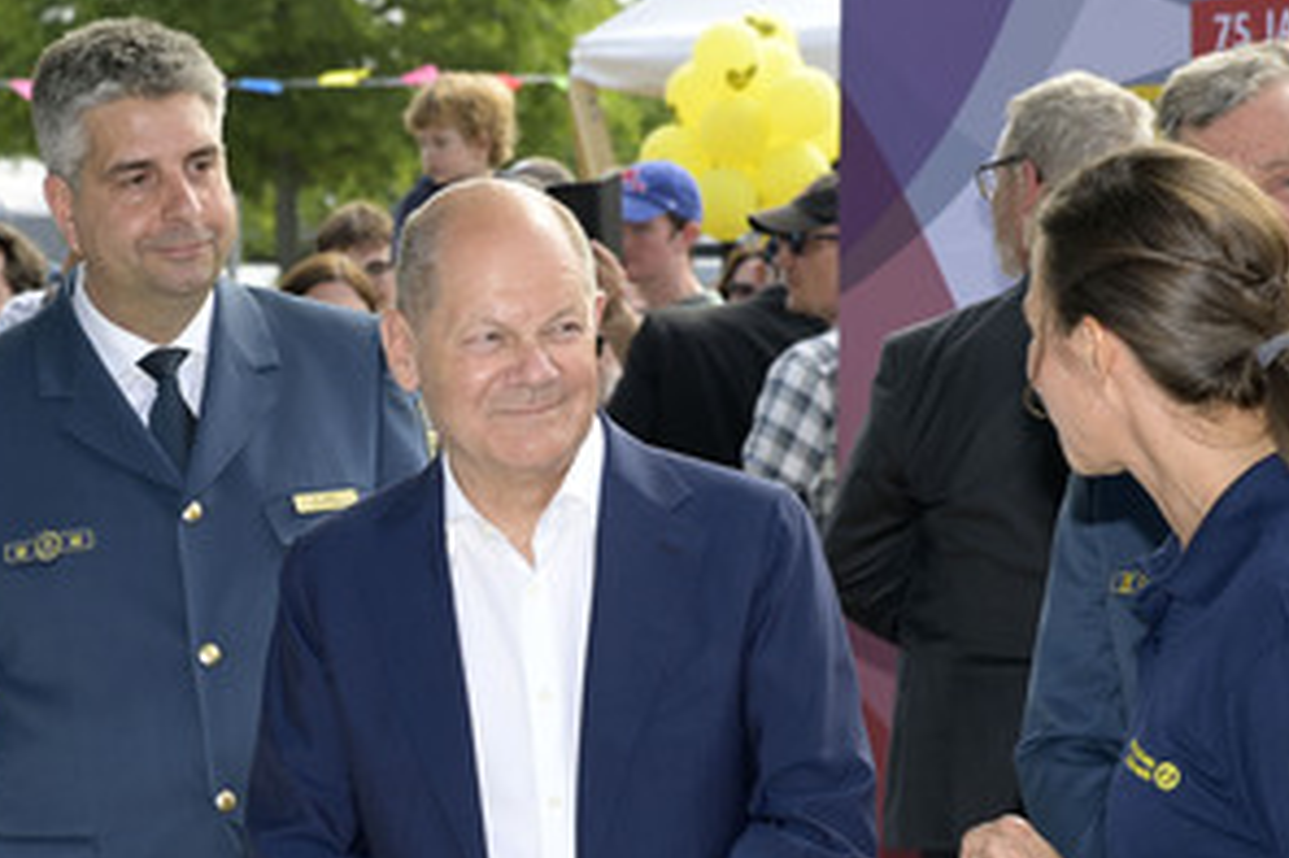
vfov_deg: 8.6
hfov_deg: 12.8
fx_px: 5725
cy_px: 510
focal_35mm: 160
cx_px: 533
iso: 400
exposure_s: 1/200
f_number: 9
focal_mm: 105
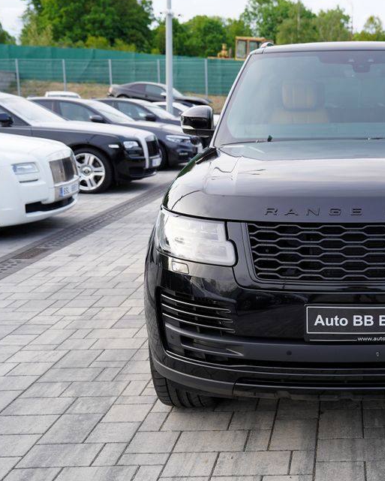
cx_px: 364
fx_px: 726
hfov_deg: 28.3
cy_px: 233
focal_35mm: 51
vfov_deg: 36.6
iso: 100
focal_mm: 34
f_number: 4
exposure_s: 1/80
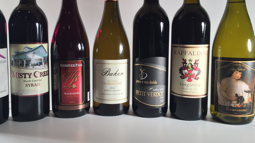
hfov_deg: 55.1
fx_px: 243
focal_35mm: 36
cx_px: 111
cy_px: 56
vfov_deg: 32.7
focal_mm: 4.15
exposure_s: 1/60
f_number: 2.2
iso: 32
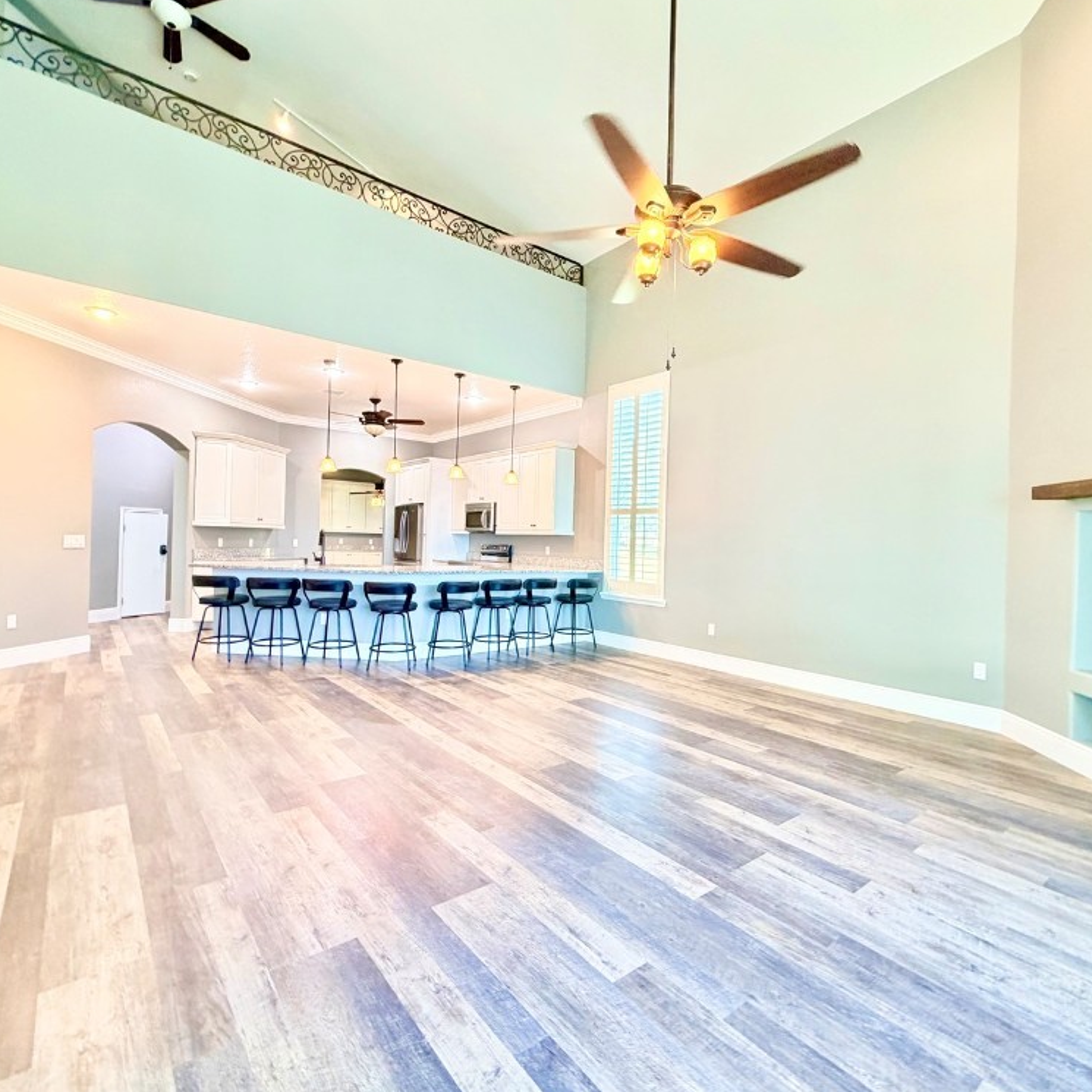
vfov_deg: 84.0
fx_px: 607
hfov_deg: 84.0
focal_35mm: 17
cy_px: 541
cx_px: 556
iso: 400
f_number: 2.2
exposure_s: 1/60
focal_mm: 2.22
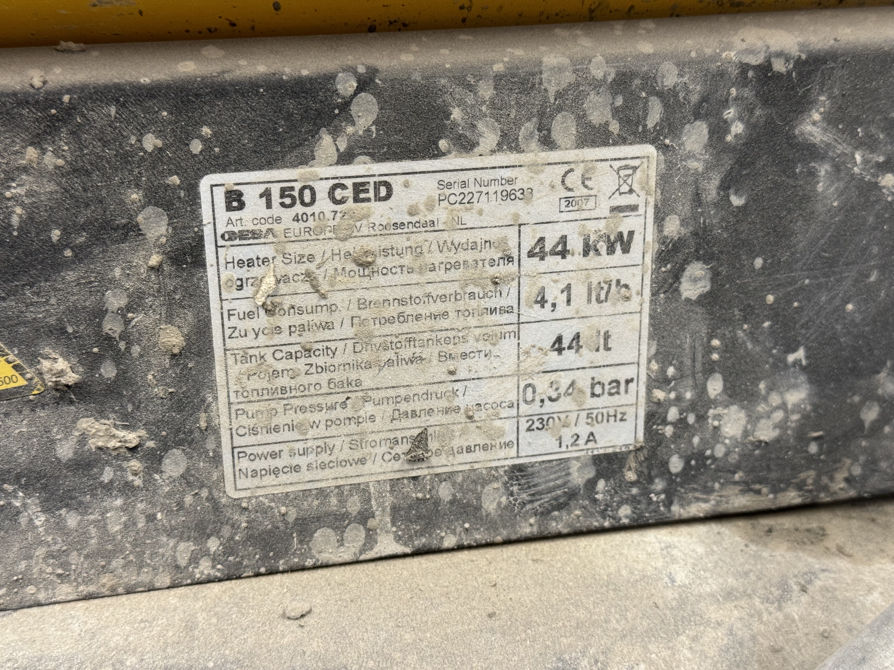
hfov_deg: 39.7
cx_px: 447
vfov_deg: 30.3
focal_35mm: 48
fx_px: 1240
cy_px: 335
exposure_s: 1/50
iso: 100
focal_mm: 6.86
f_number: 1.78
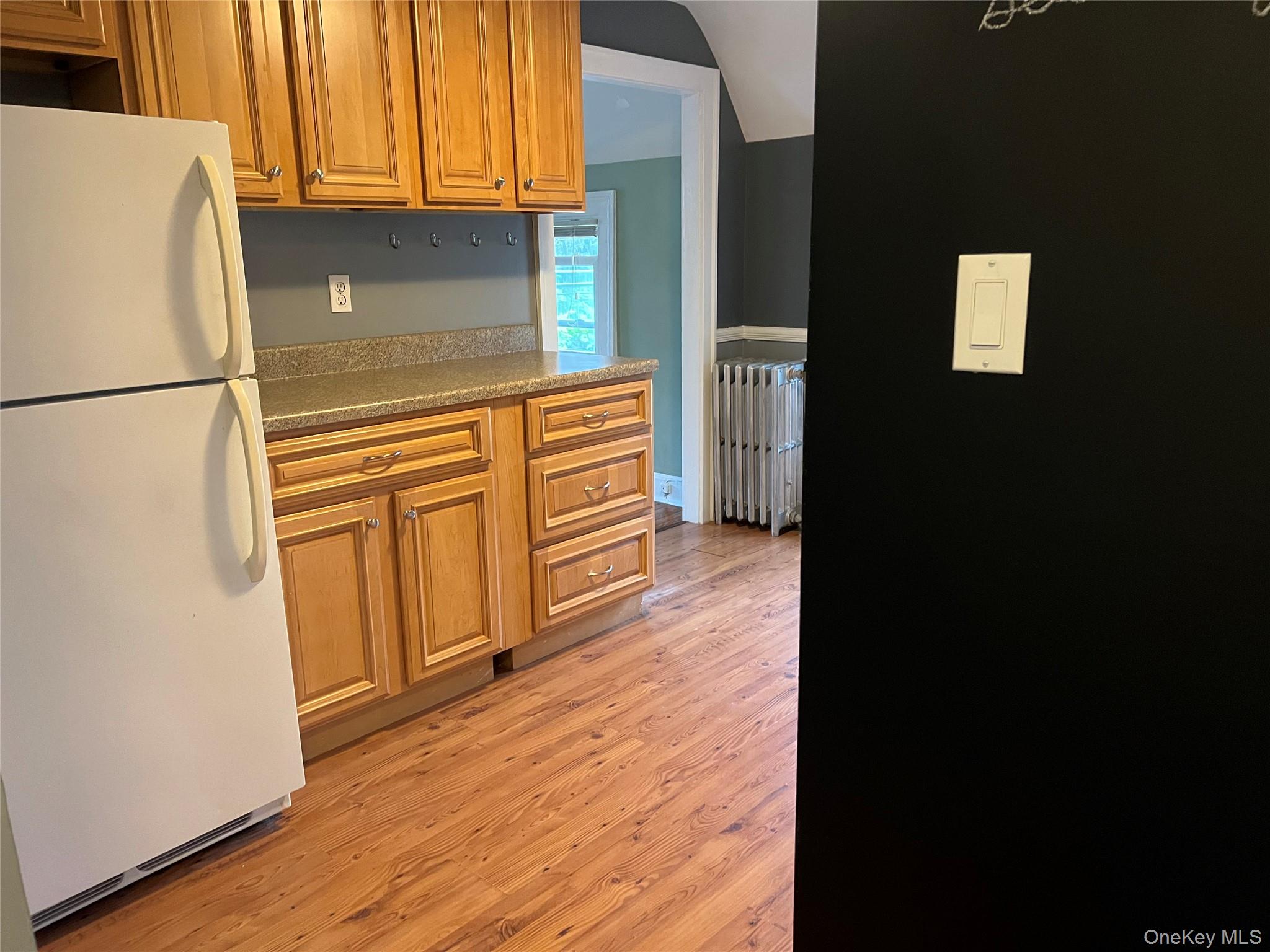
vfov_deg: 53.1
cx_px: 635
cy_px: 476
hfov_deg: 67.3
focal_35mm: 26
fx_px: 954
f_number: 1.5
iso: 500
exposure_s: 1/40
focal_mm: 5.7
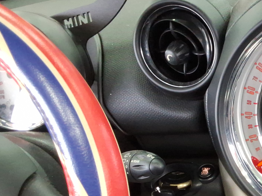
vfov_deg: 22.2
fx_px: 492
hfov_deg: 27.1
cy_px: 163
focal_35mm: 65
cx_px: 295
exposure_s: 1/30
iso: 165
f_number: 1.9
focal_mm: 2.91
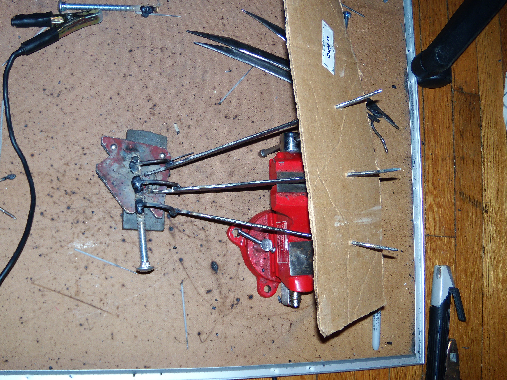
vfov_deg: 39.7
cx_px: 254
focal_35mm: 36
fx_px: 527
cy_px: 190
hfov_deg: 51.4
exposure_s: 1/30
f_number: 3.6
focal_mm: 6.4
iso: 80
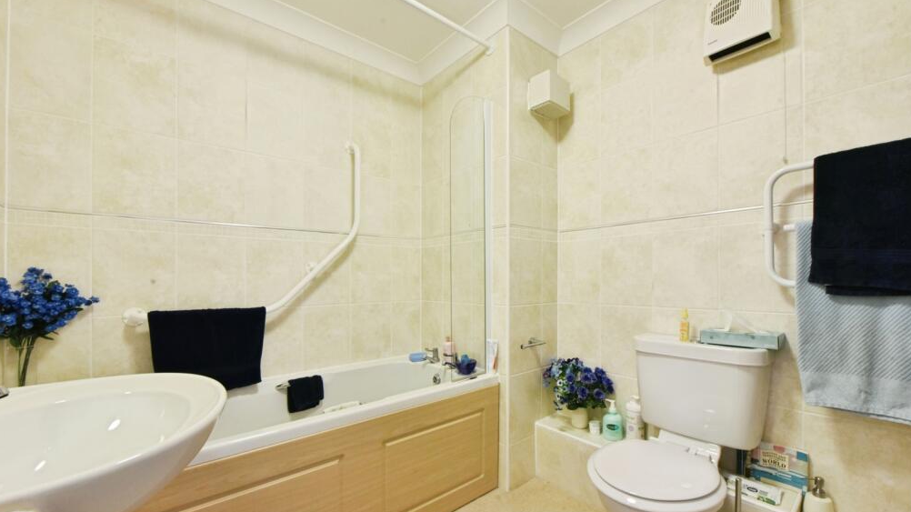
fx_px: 362
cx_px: 456
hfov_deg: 103.0
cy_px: 291
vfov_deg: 70.1
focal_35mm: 15
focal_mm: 14
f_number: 14
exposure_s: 1/15
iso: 4000
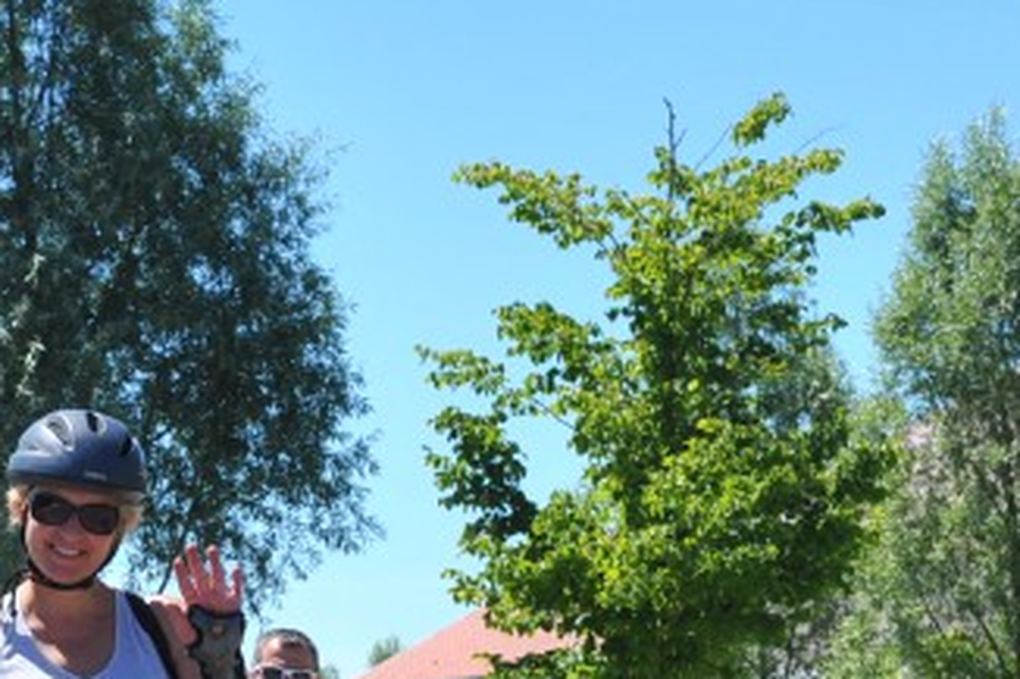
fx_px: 5041
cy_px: 646
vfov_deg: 7.7
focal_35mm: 178
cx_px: 250
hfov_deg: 11.5
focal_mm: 58
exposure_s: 1/400
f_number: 10
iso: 400
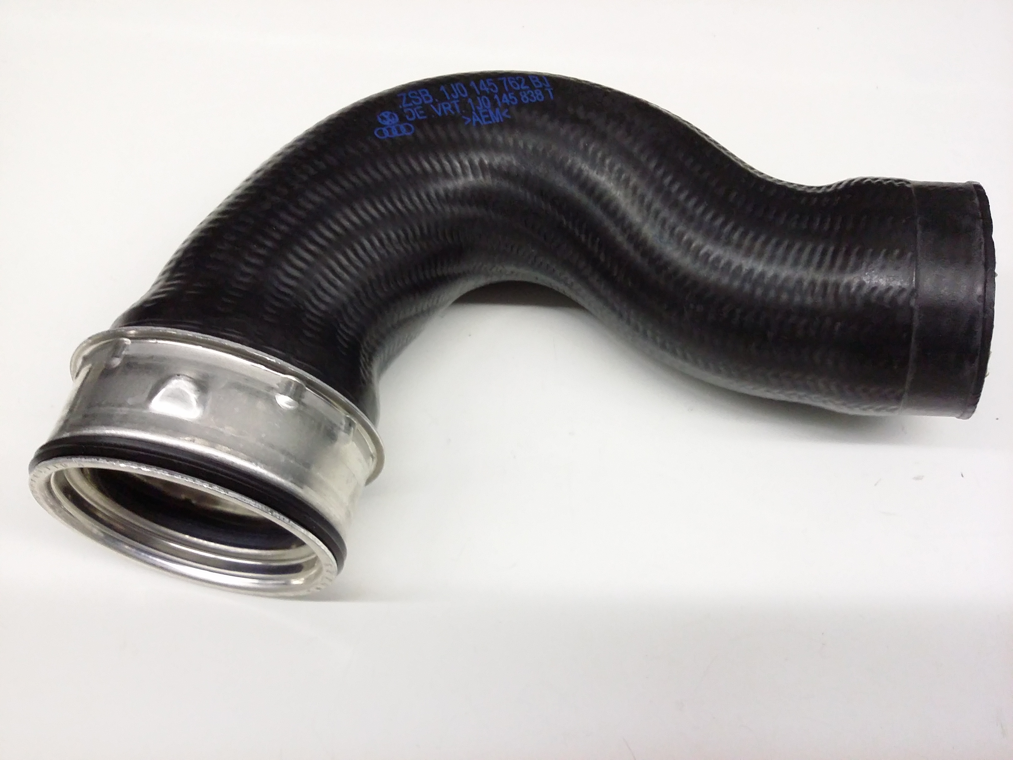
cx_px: 506
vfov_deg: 44.2
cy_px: 380
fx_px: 936
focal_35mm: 32
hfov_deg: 56.8
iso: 200
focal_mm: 3.4
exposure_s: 1/15
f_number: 2.4
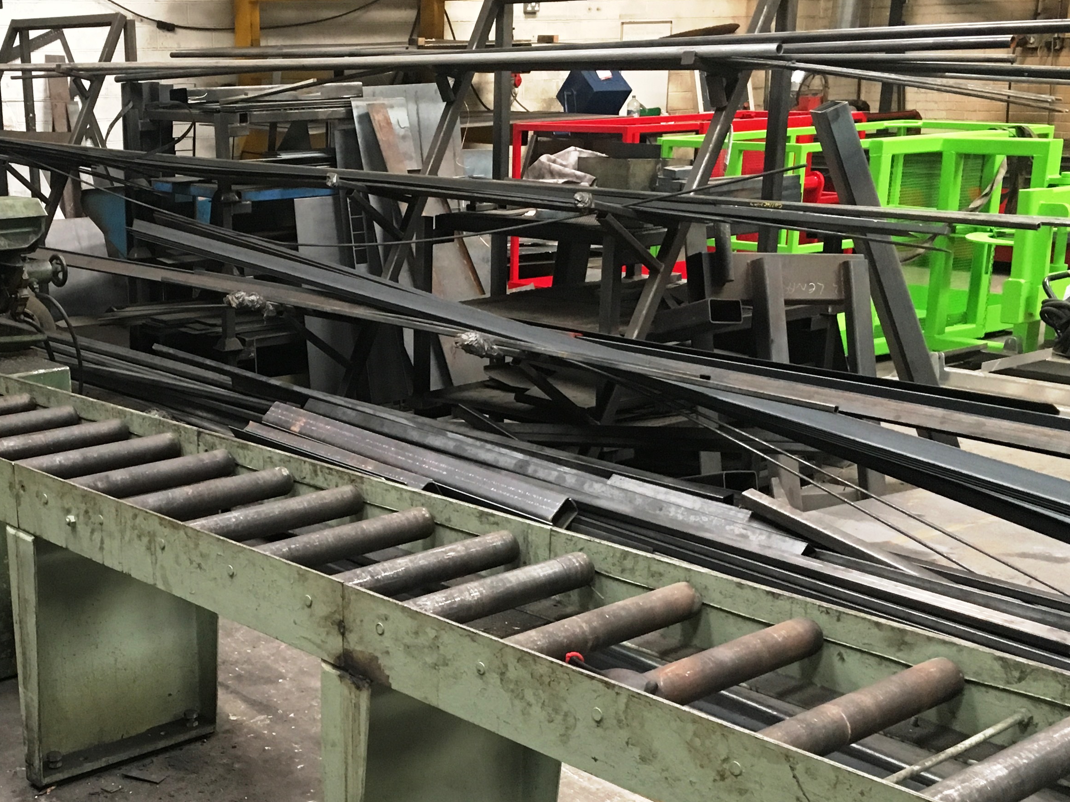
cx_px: 295
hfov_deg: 37.4
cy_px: 609
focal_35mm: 50
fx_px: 1545
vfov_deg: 28.6
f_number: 2.2
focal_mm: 4.15
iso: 200
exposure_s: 1/20
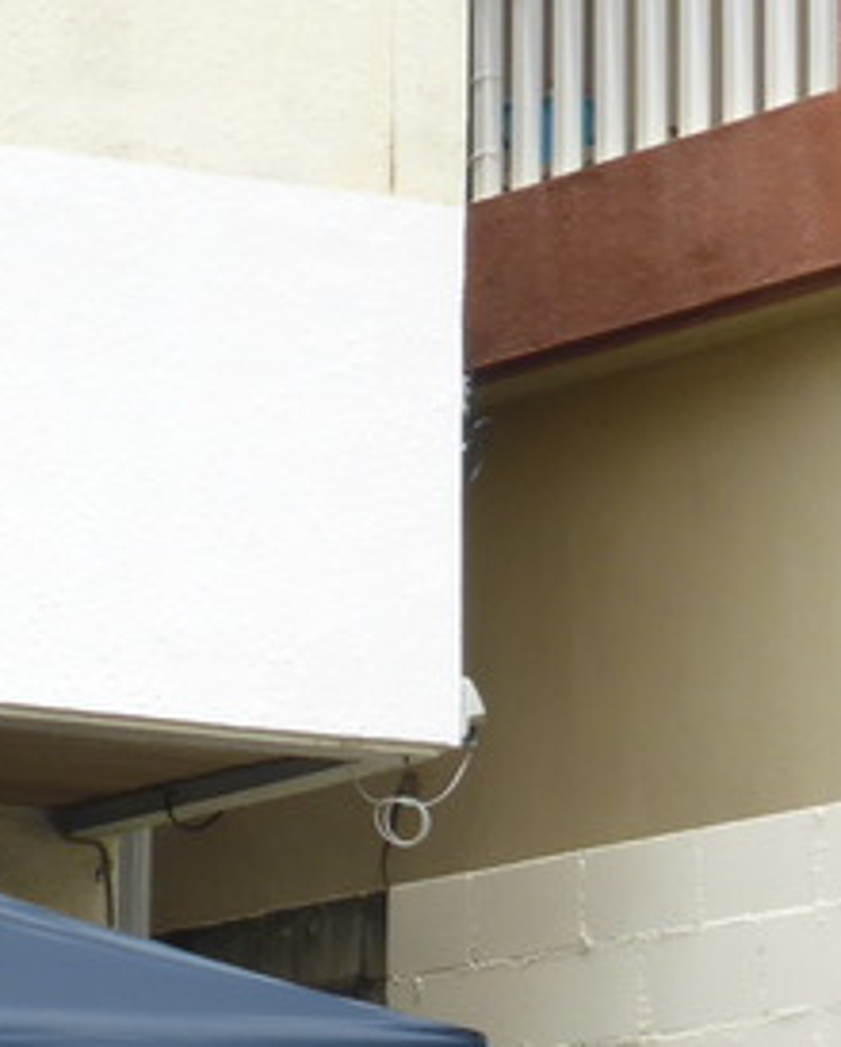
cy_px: 1276
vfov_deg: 7.5
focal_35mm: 255
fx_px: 7916
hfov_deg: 6.0
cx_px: -547
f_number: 5
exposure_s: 1/320
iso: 100
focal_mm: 12.5
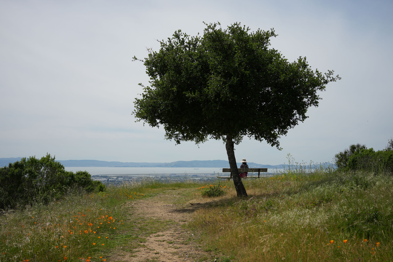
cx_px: 196
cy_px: 131
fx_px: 546
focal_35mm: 50
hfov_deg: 39.6
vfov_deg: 27.0
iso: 200
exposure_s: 1/2500
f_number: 4.5
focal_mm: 50
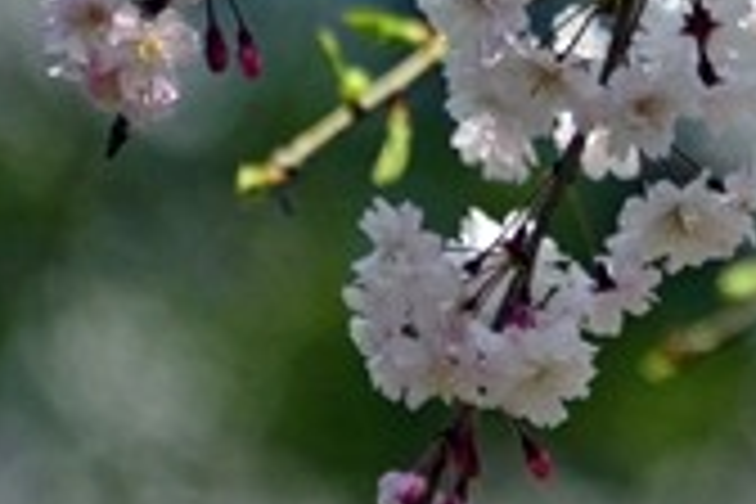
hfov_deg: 1.4
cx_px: 1098
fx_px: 30049
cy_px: -342
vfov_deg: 1.0
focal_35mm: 1431
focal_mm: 300
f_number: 5.6
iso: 400
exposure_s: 1/3200
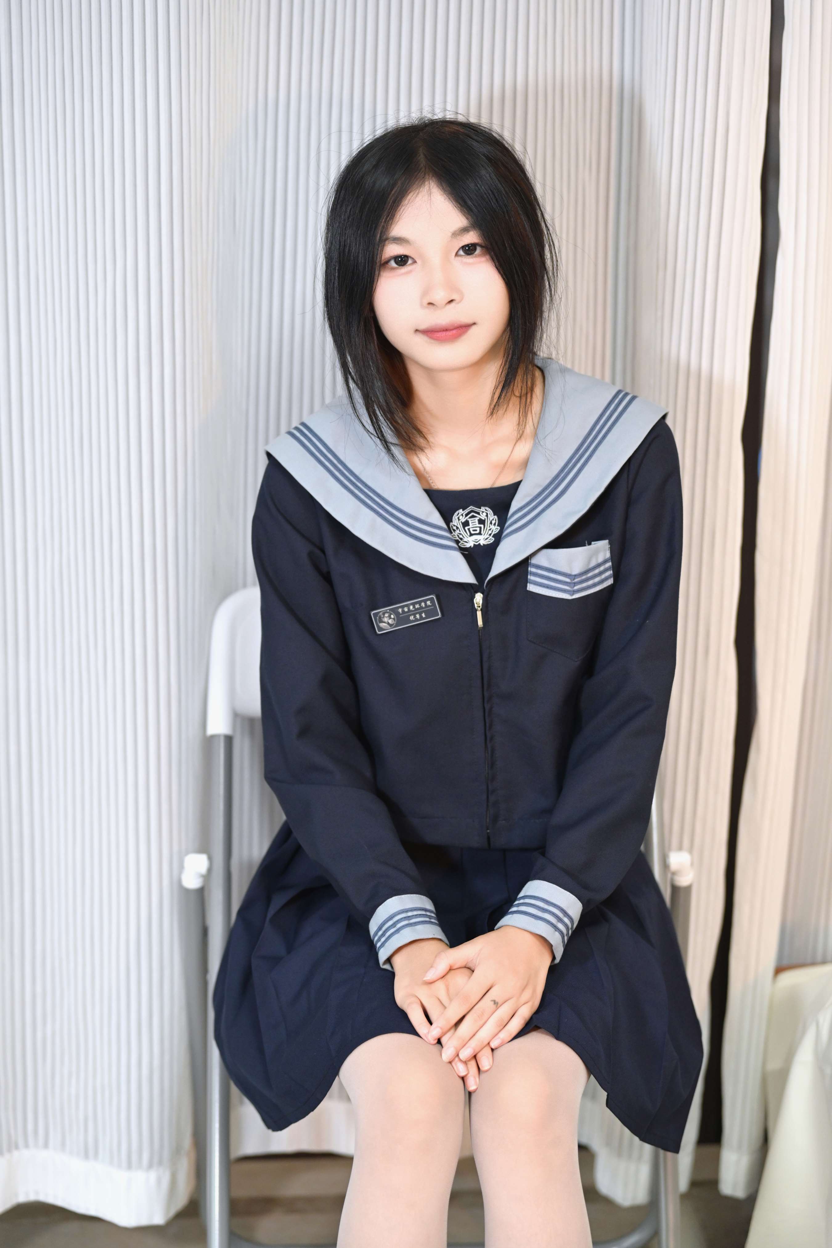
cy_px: 624
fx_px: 2669
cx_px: 416
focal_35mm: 77
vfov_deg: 26.3
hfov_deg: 17.7
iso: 1250
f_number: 2.5
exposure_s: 1/100
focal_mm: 77
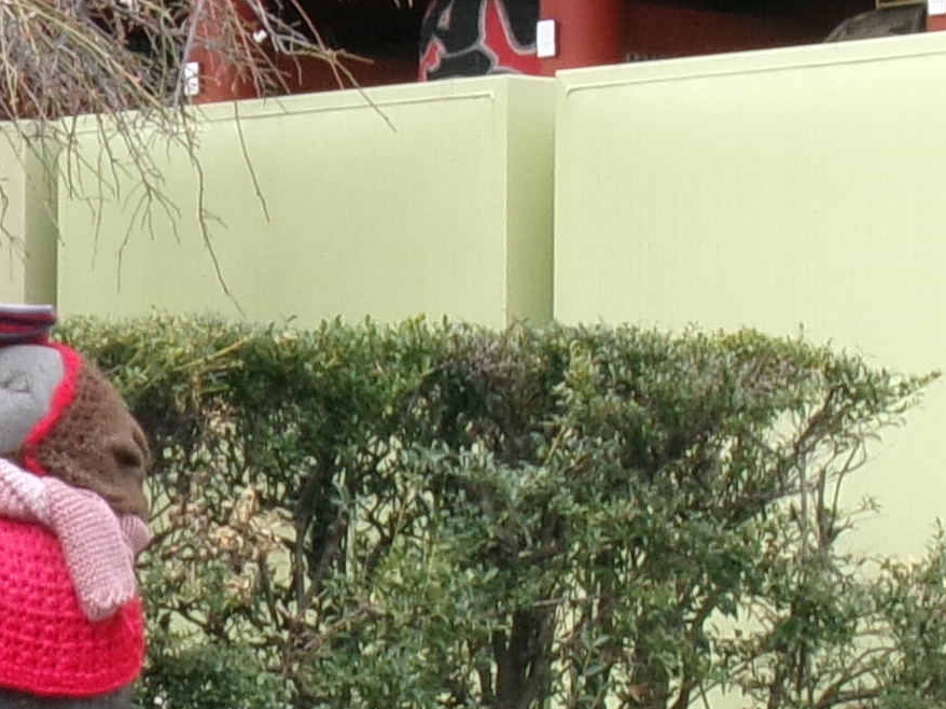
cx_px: -120
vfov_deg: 10.1
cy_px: 389
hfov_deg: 13.2
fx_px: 4016
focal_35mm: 147
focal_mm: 5.1
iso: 100
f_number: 10.8
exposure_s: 1/42
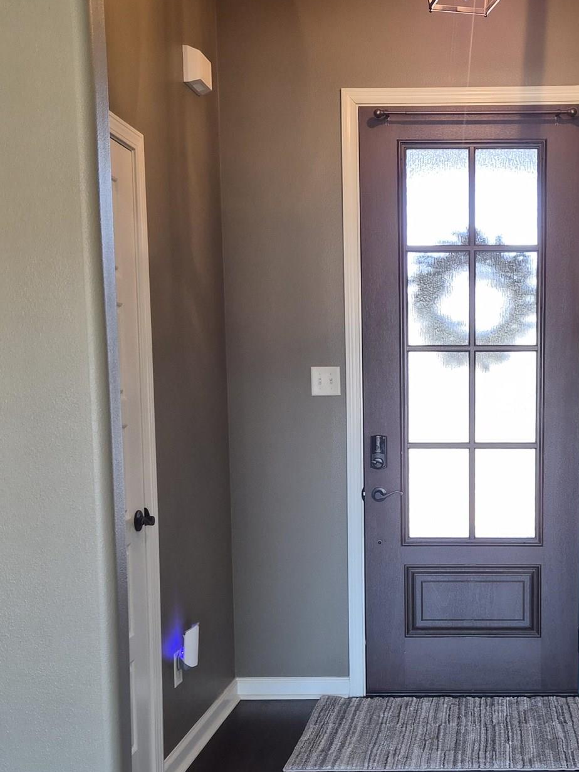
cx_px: 461
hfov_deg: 32.7
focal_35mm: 43
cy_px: 463
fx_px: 959
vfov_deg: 43.6
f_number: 1.8
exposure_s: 1/120
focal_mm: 5.4
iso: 250
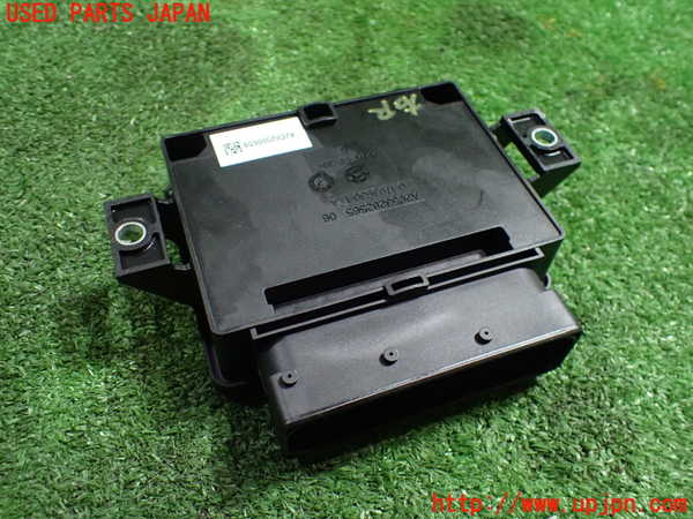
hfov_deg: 60.0
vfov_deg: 46.8
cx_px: 346
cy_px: 260
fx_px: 601
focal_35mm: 30
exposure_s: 1/60
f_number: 2.3
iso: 800
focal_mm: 5.4
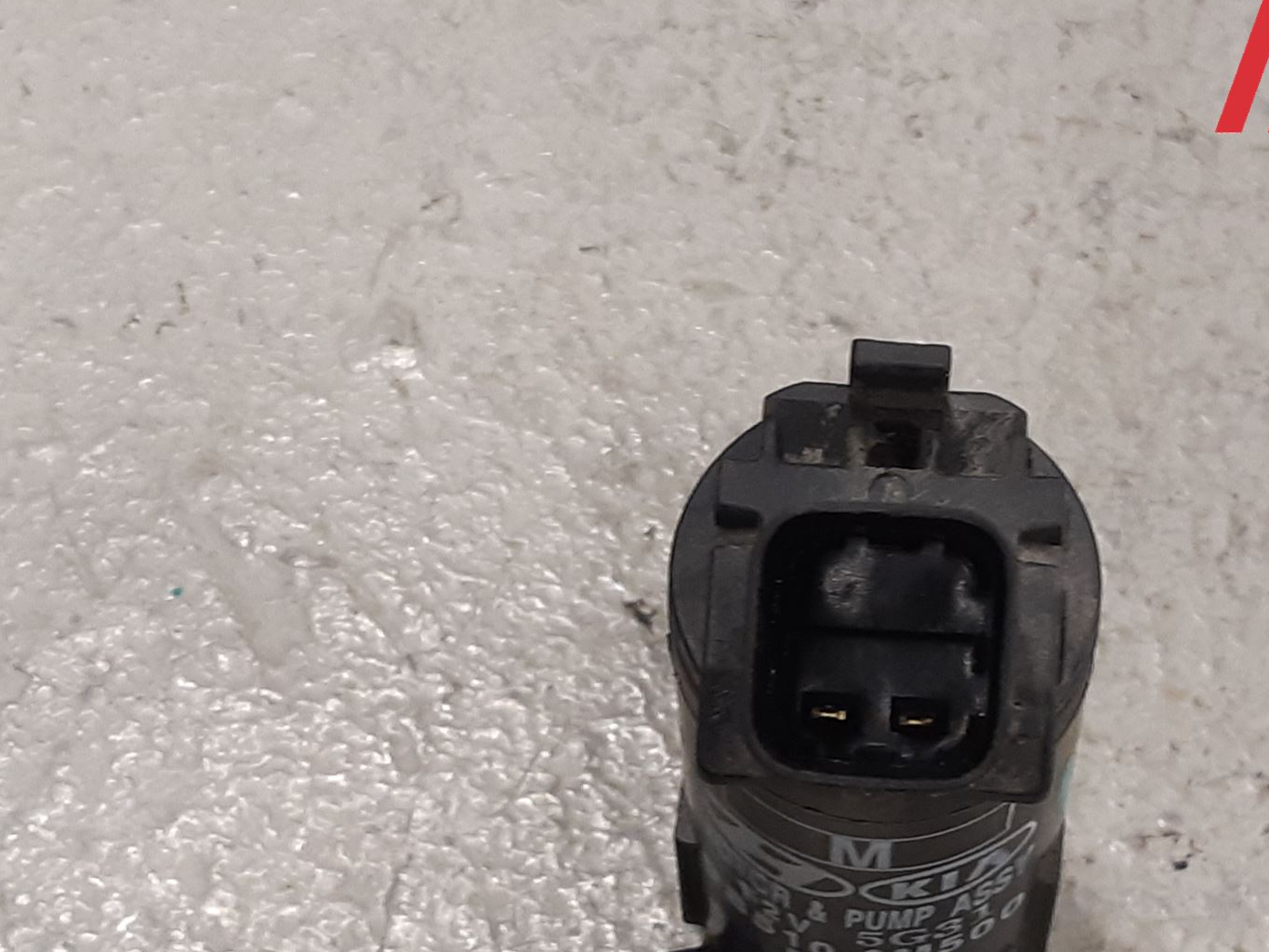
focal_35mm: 39
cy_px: 690
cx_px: 834
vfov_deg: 36.1
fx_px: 1430
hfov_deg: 47.2
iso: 125
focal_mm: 3.93
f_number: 1.7
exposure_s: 1/50
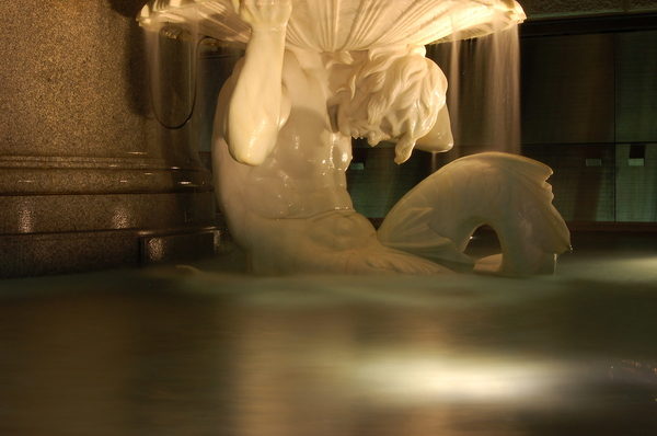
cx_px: 328
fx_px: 1039
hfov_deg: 35.1
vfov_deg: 23.7
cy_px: 218
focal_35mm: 57
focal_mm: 38
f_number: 25
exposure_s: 4
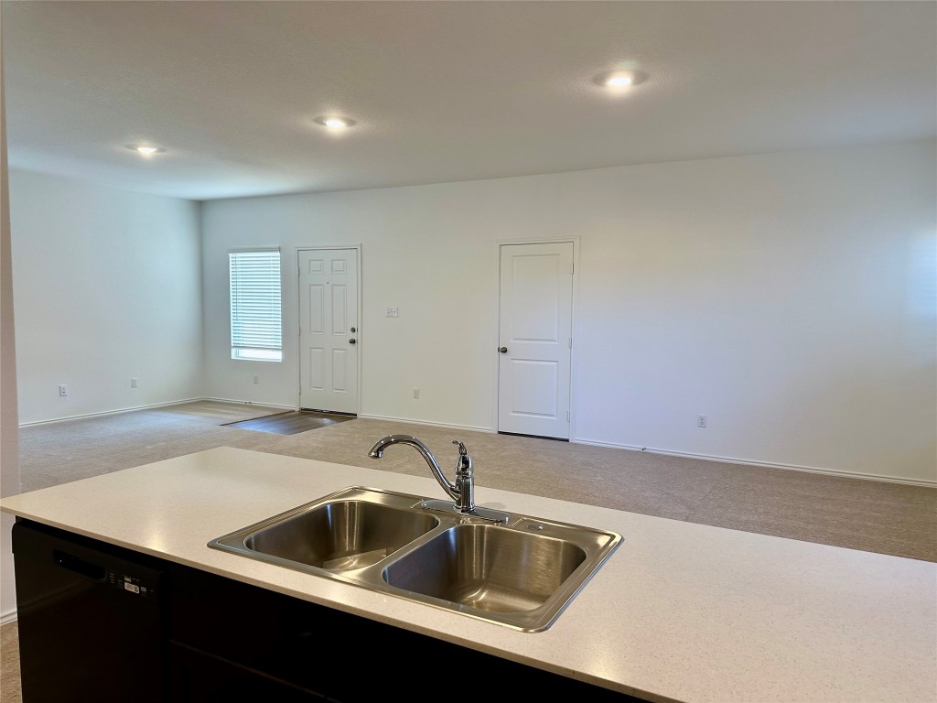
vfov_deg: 56.8
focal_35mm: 24
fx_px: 650
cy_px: 352
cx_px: 468
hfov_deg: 71.6
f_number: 1.78
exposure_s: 1/60
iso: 125
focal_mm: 6.86
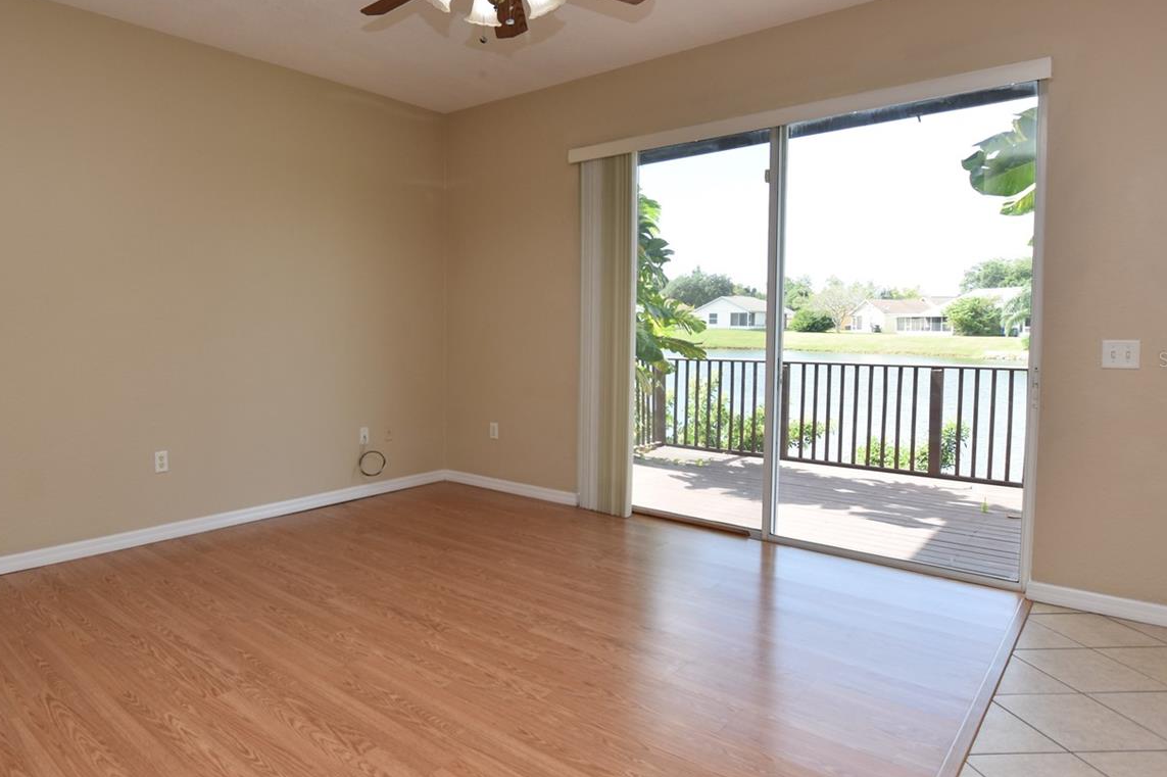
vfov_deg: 59.4
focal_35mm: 21
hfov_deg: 79.6
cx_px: 433
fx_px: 680
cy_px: 359
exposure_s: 1/125
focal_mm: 10
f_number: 5.6
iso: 160
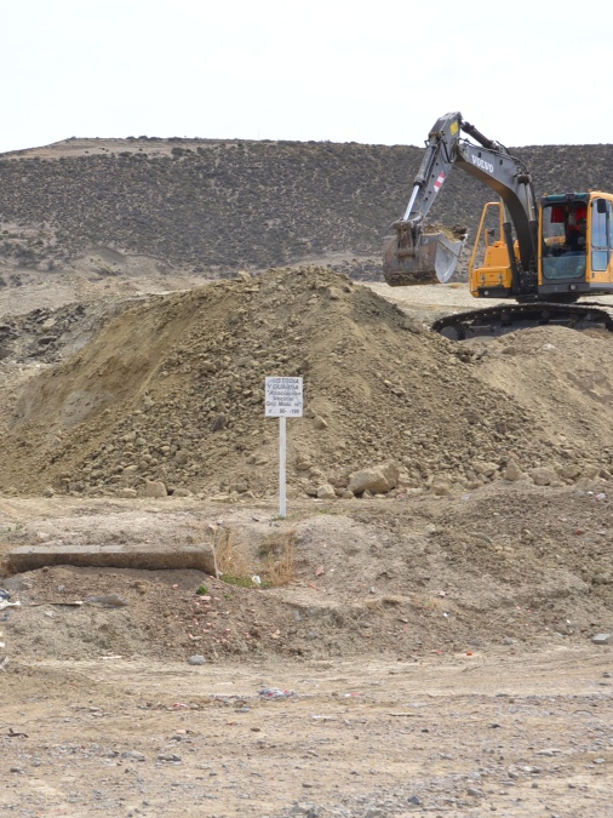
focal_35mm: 70
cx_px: 108
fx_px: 1653
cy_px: 411
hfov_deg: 20.7
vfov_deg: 27.8
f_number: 9
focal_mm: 32
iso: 100
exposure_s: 1/320
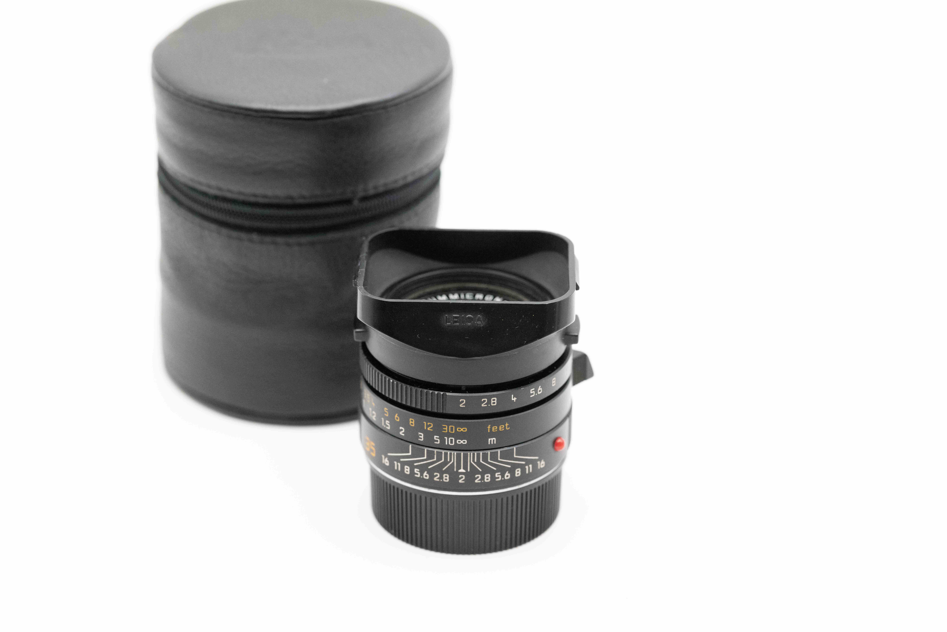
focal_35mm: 90
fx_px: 2368
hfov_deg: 22.6
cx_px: 474
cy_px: 316
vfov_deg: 15.2
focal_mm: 90
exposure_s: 1/1000
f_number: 9
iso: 3200
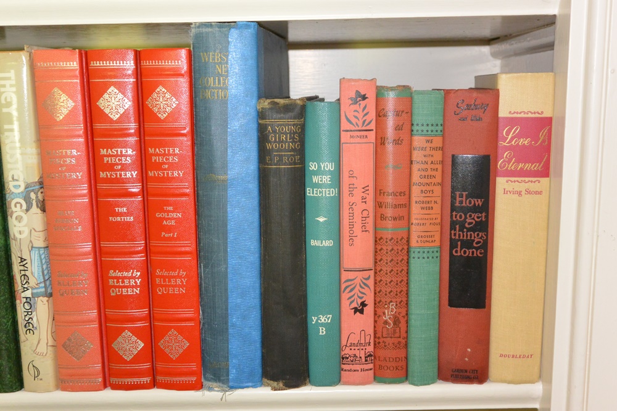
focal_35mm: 40
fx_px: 686
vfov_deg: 33.4
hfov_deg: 48.5
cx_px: 308
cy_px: 206
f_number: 4.2
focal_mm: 15.1
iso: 720
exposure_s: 1/8
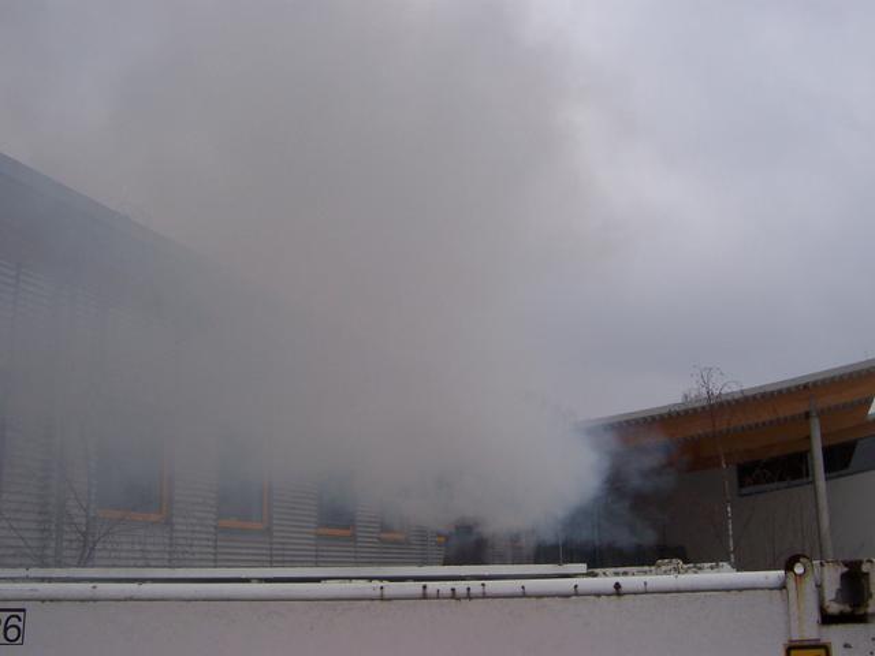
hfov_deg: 52.6
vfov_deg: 40.7
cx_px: 438
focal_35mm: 35
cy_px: 328
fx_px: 885
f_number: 5.6
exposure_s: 1/350
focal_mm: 5.6
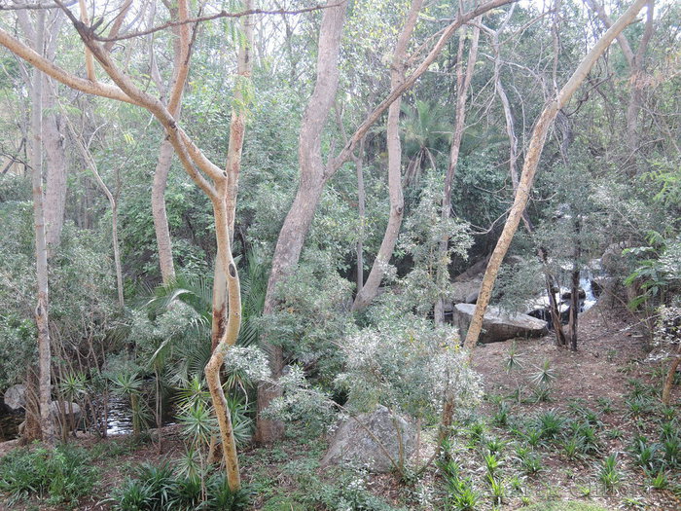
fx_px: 689
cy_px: 256
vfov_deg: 40.7
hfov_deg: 52.6
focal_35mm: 35
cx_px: 340
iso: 80
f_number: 3.2
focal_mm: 7.5
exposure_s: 1/60
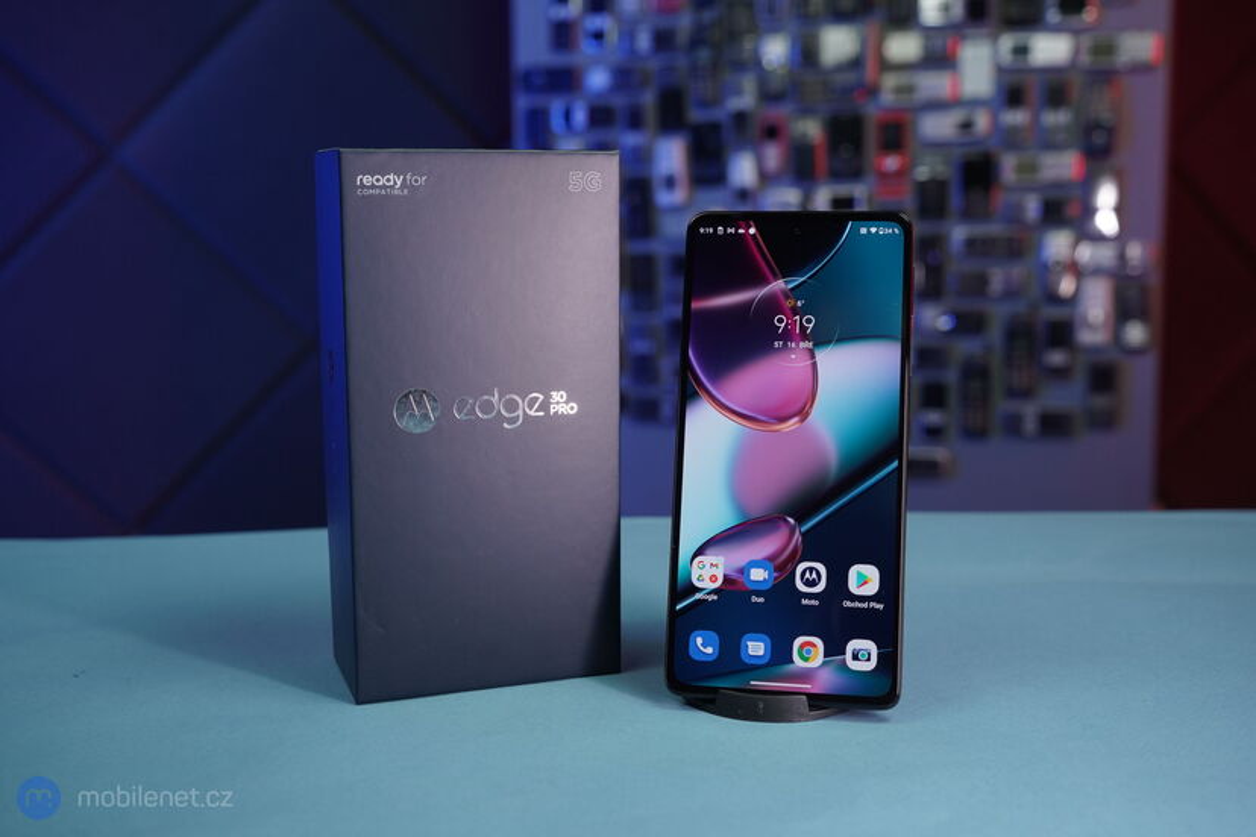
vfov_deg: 35.1
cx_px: 628
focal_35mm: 38
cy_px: 418
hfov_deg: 50.7
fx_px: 1326
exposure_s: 1/160
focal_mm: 38
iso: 1000
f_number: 5.6
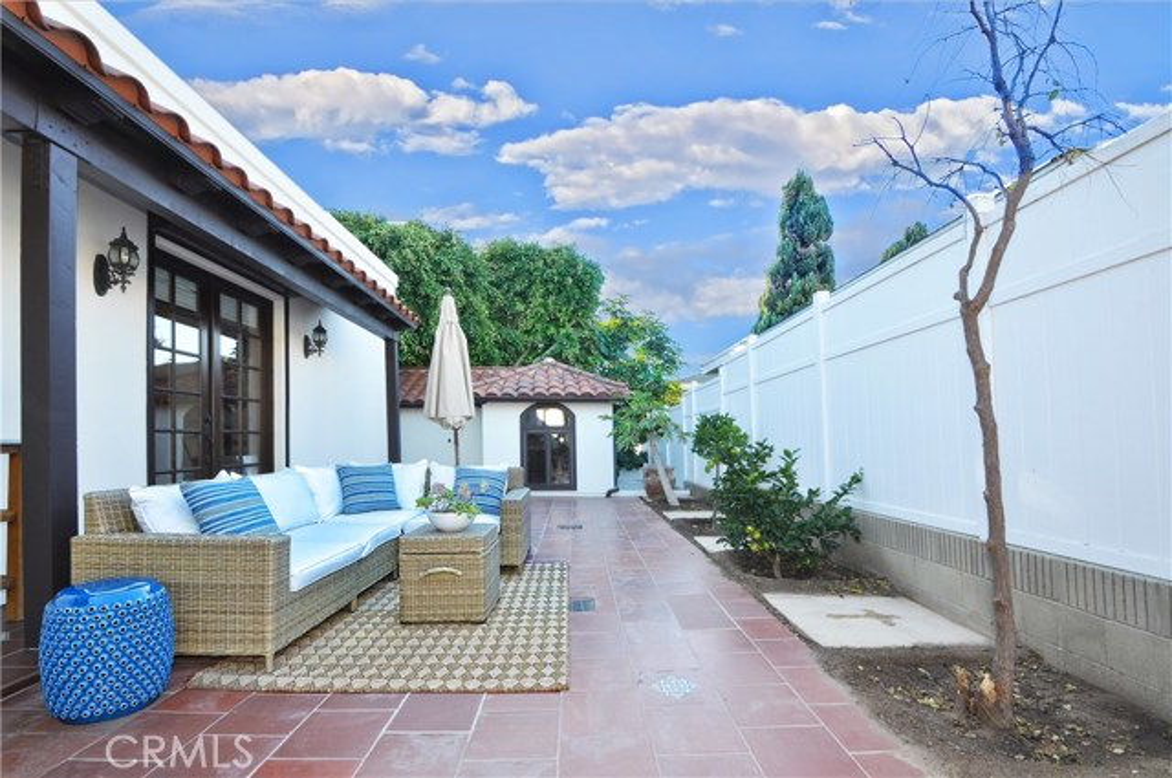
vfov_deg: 77.2
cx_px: 586
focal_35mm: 15
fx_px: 488
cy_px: 389
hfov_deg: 100.5
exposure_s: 1/50
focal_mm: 10
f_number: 11
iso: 320
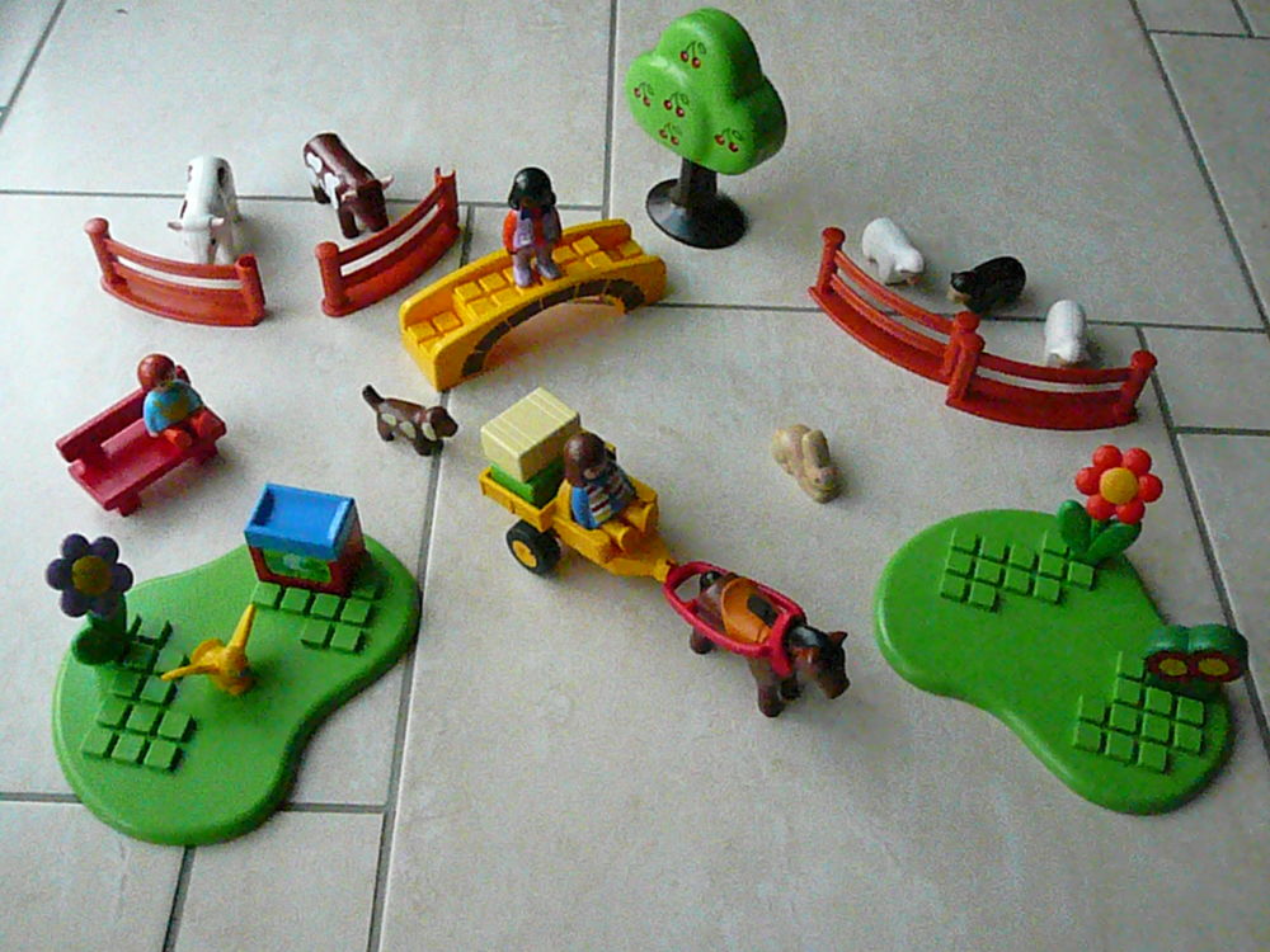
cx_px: 635
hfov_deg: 52.6
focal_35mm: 35
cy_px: 476
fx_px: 1284
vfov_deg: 40.7
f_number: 3
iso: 3200
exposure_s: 1/1000
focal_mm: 5.7
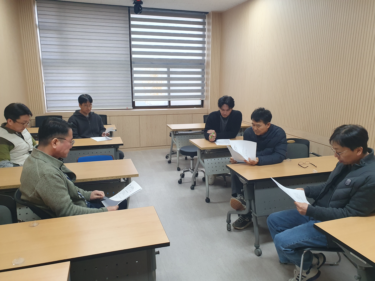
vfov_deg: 53.1
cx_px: 188
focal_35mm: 26
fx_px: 282
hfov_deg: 67.3
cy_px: 140
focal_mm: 4.32
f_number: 2.4
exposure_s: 1/60
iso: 250
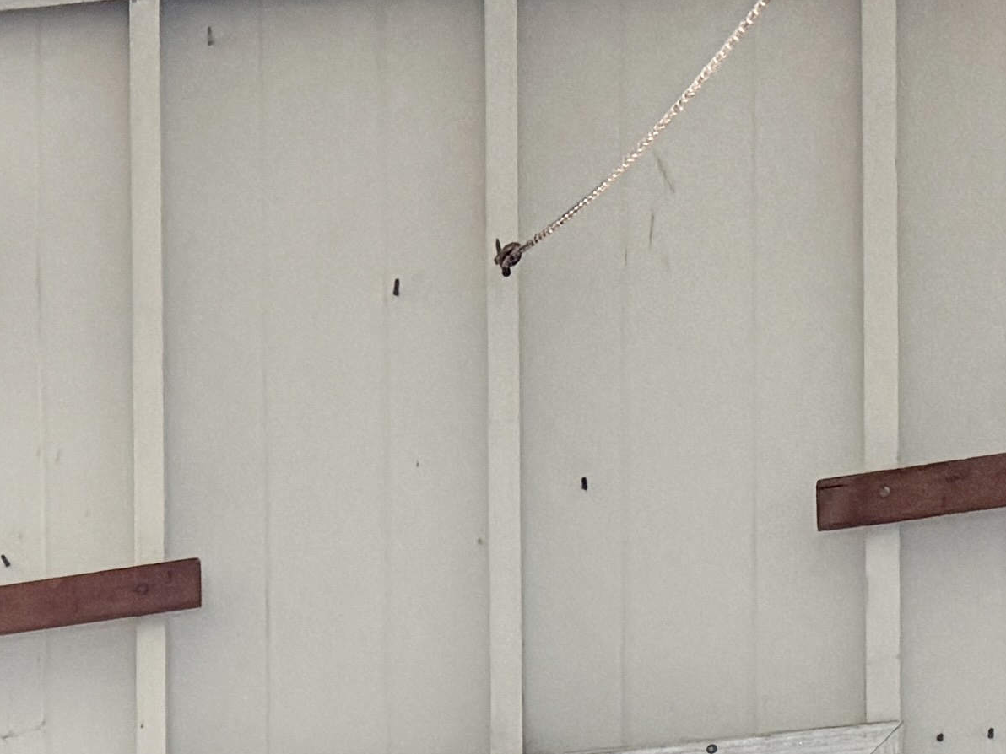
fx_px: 3342
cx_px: -784
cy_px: 1737
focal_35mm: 115
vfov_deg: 11.1
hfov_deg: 15.0
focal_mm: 6.76
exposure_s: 1/62
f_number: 1.78
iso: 200
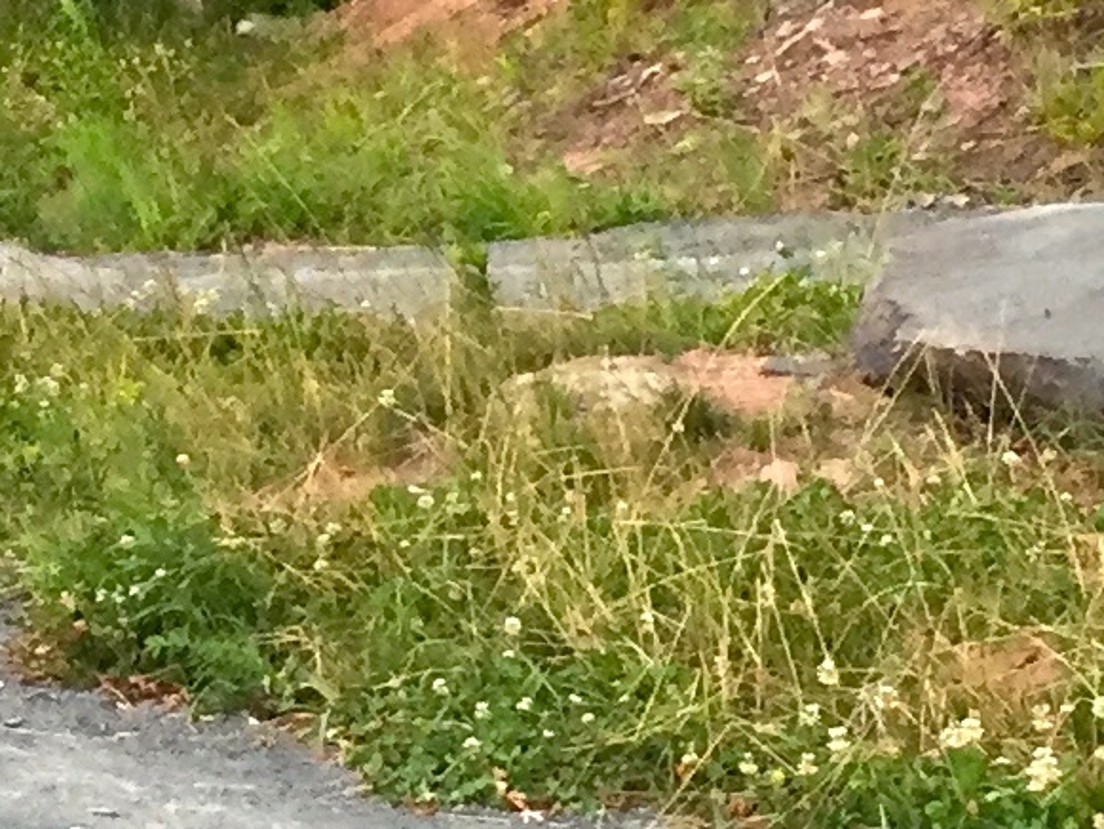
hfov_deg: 12.0
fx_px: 5200
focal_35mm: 163
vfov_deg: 9.1
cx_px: 48
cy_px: 278
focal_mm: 4.15
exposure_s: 1/30
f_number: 2.2
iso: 50
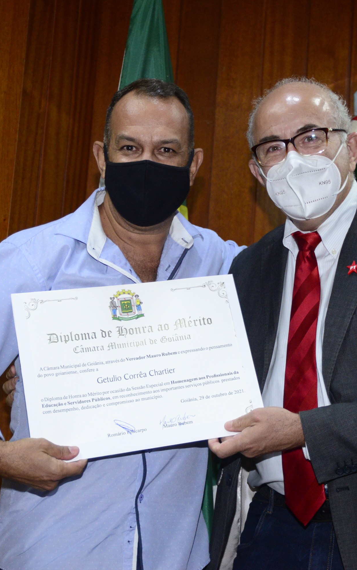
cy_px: 282
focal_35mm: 85
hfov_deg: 15.4
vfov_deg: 24.4
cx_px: 209
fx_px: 1323
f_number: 5
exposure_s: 1/125
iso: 2500
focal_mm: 55
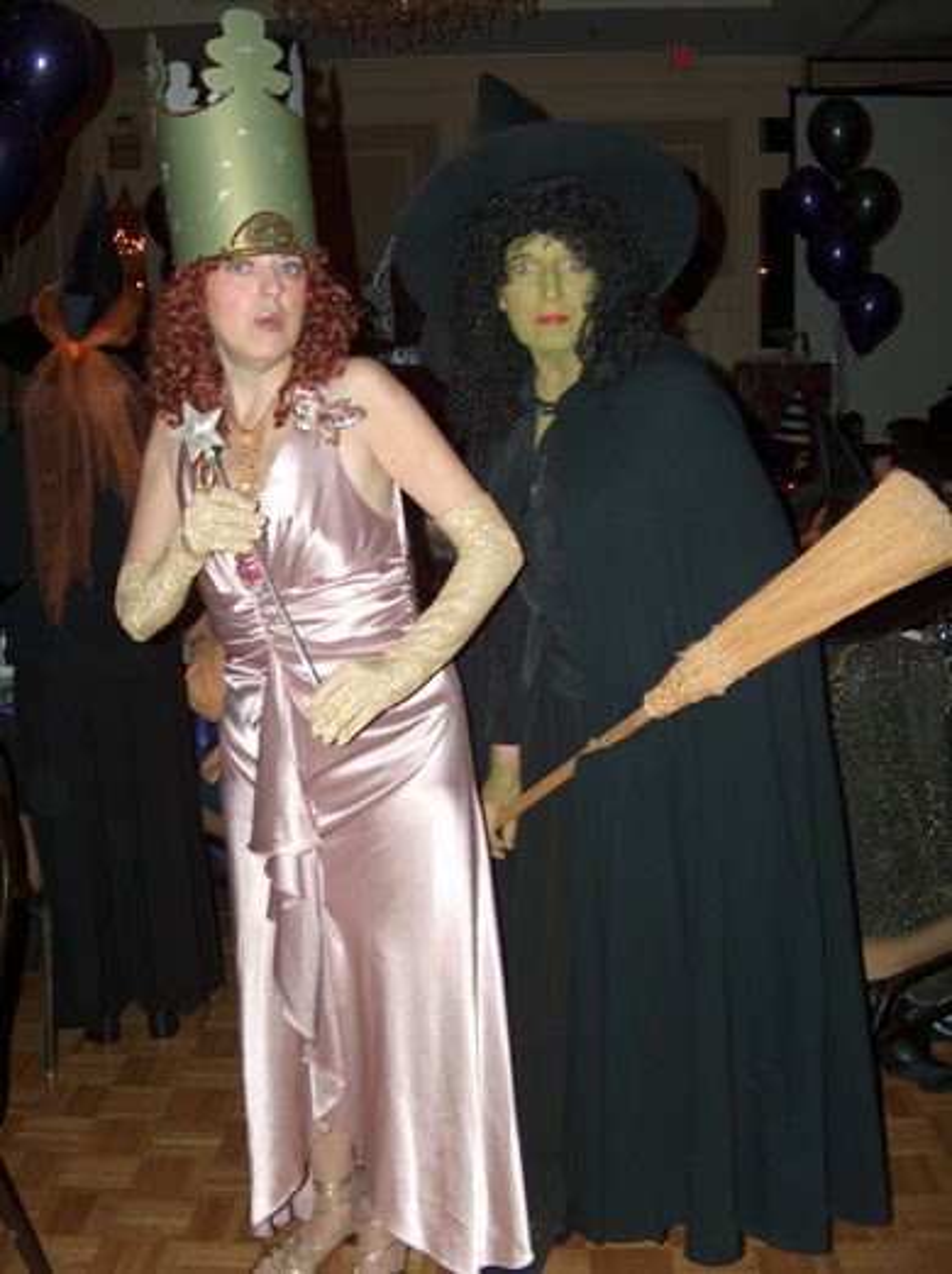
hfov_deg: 38.6
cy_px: 637
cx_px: 476
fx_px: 1360
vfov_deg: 50.2
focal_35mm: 37
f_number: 2.8
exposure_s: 1/60
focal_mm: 7.6
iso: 100
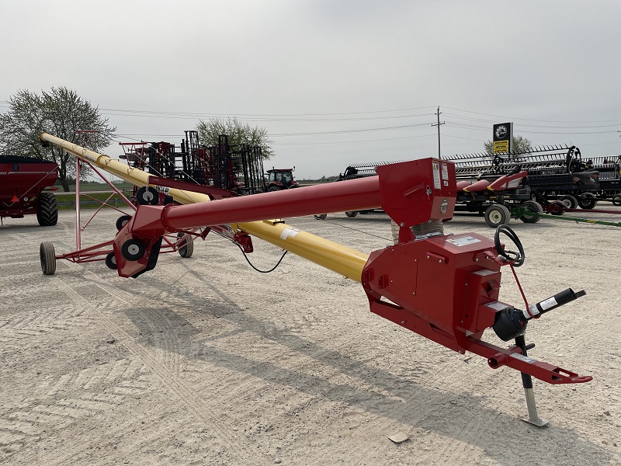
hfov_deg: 67.3
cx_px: 310
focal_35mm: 26
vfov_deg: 53.1
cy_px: 233
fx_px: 466
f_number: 1.6
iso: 32
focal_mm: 4.2
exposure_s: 1/7813
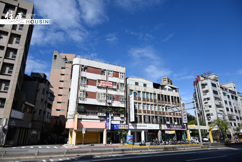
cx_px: 121
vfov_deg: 53.1
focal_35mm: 24
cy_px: 81
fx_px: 161
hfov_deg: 73.7
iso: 800
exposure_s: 1/6400
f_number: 6.3
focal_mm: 24
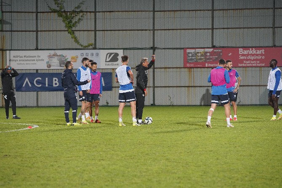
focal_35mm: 200
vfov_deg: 6.9
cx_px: 141
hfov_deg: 10.3
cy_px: 94
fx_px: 1567
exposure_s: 1/160
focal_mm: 200
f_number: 4.5
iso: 3200
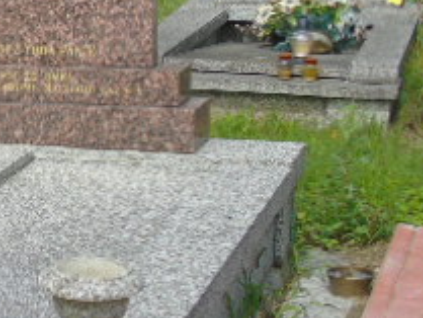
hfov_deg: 17.2
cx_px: -194
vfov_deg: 14.2
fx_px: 1272
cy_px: 203
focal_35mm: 104
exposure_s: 1/500
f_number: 3.8
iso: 80
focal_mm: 6.1
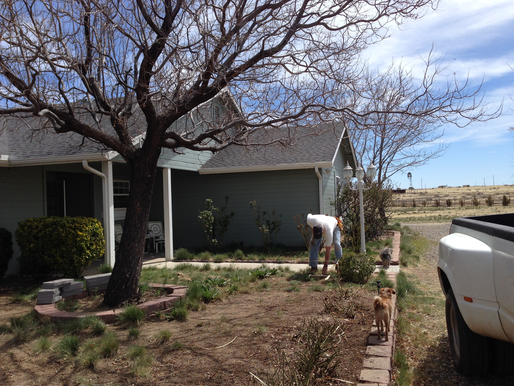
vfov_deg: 42.9
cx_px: 257
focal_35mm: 33
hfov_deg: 55.4
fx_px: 490
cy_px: 193
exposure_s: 1/1550
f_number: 2.4
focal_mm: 4.12
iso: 50
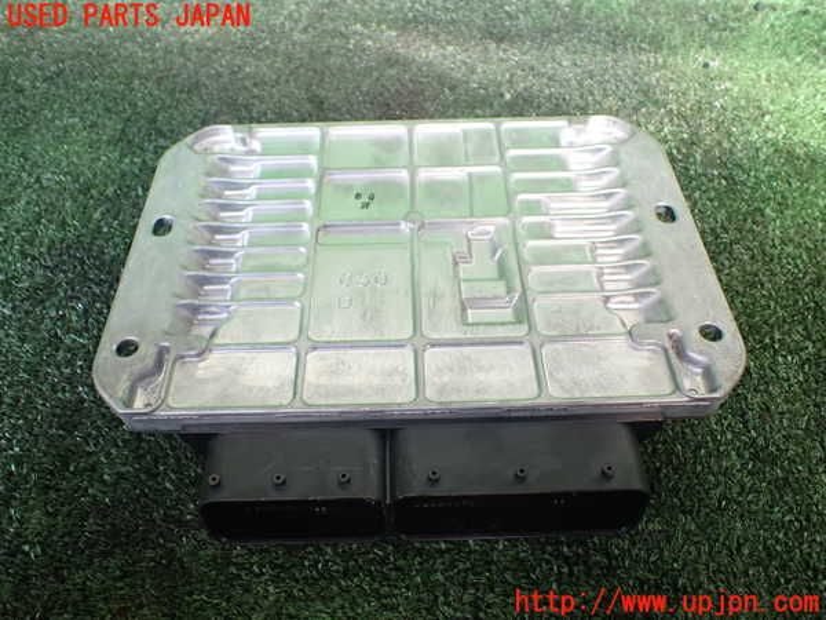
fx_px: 716
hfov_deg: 60.0
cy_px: 310
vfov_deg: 46.8
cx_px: 413
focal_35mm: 30
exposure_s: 1/125
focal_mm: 5.4
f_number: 2.3
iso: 200
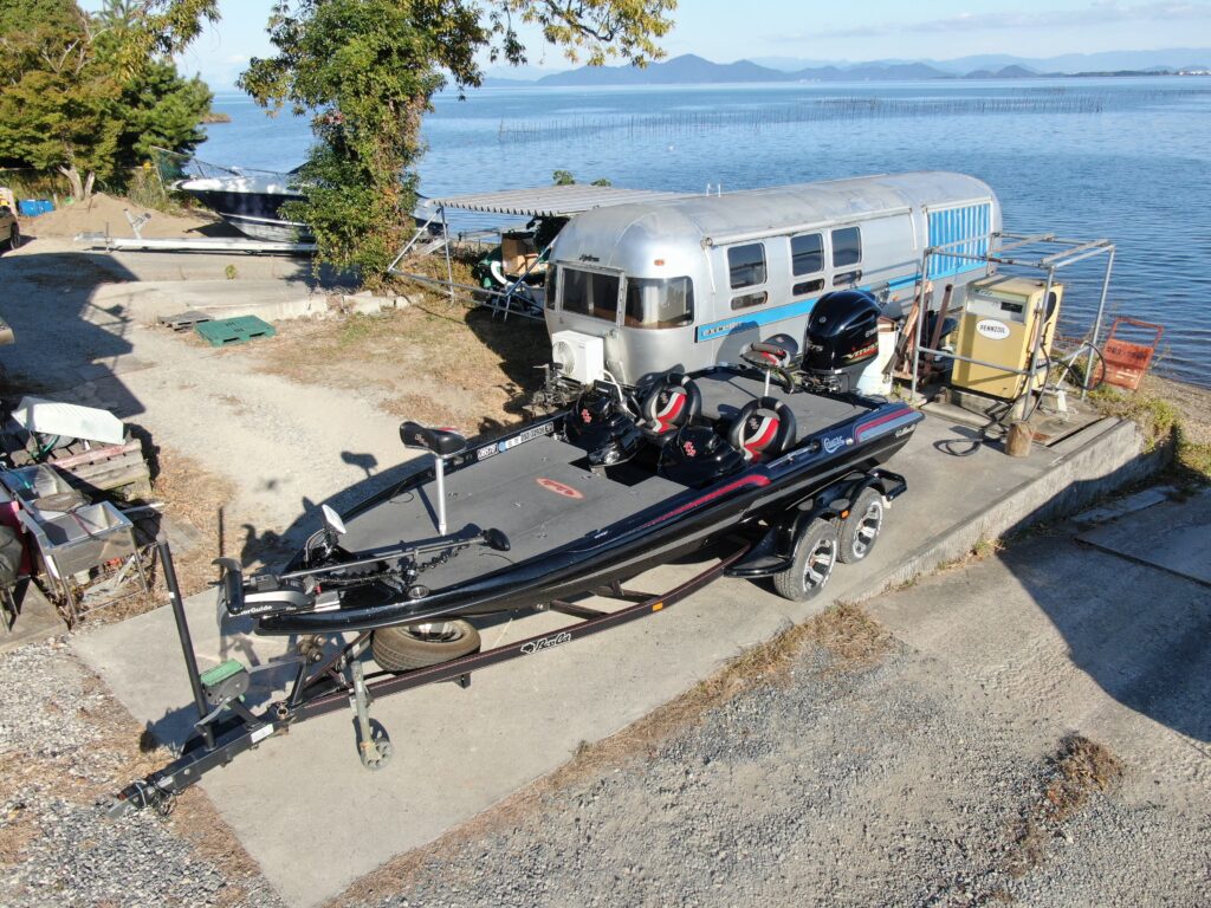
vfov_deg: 56.8
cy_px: 454
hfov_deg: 71.6
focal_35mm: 24
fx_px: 840
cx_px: 606
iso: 100
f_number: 2.8
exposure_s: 1/800
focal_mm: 4.39
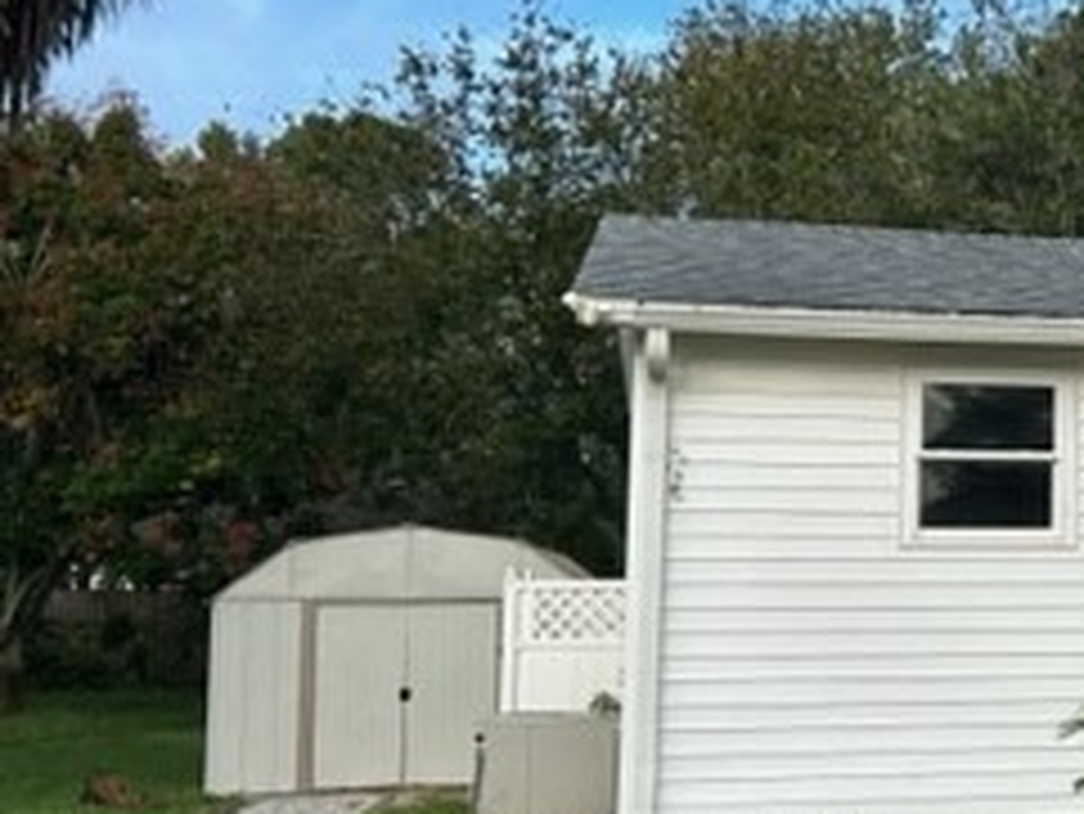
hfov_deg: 25.3
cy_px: 378
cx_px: 1295
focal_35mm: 69
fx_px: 2162
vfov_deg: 21.3
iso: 50
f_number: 1.5
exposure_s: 1/2353
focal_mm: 5.7
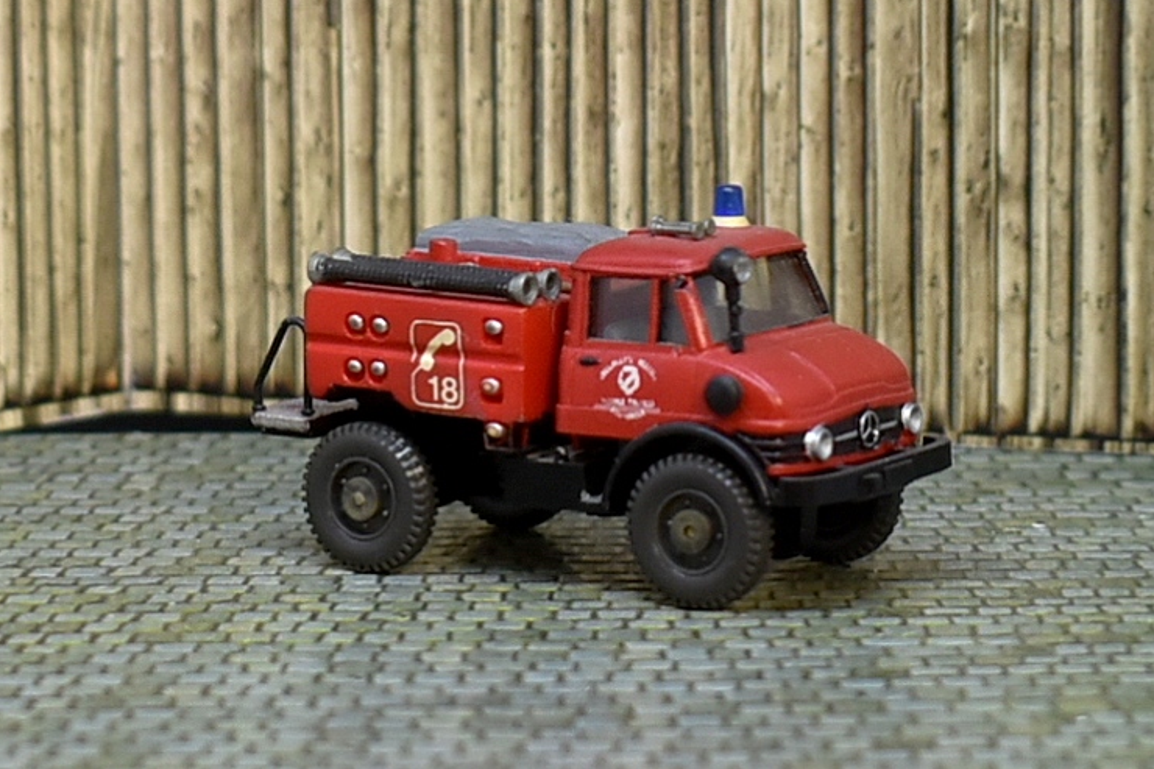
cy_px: 356
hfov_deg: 47.9
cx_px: 558
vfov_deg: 33.0
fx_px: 1299
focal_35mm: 41
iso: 400
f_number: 4
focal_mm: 25
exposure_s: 1/60
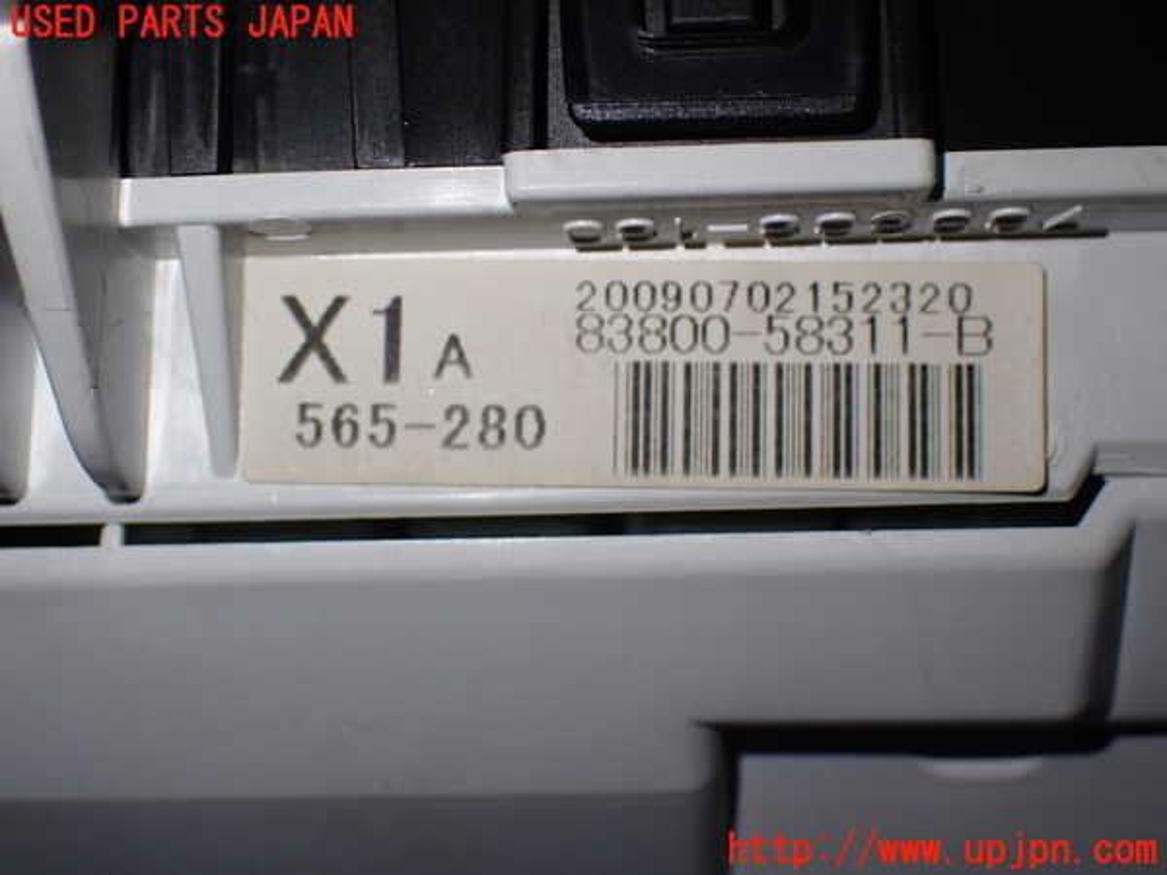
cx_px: 584
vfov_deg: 25.2
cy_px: 438
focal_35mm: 58
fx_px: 1955
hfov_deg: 33.2
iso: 400
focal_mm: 10.35
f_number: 3.5
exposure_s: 1/250
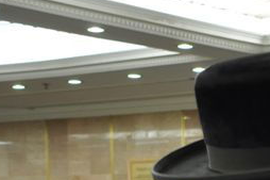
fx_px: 1132
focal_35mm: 151
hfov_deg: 12.9
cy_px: 350
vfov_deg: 8.6
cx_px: 399
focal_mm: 25
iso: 800
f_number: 4
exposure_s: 1/40
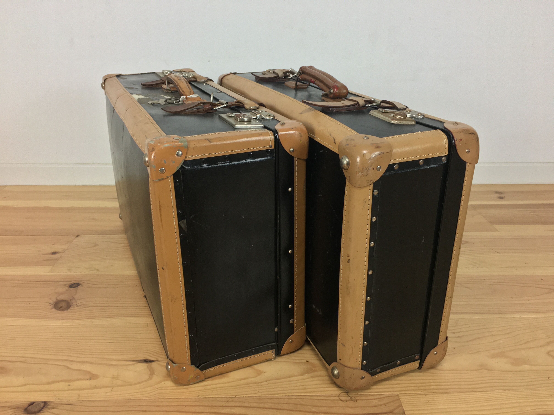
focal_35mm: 29
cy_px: 208
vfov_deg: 48.2
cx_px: 277
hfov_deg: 61.7
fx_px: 464
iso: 50
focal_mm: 4.15
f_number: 2.2
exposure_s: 1/33
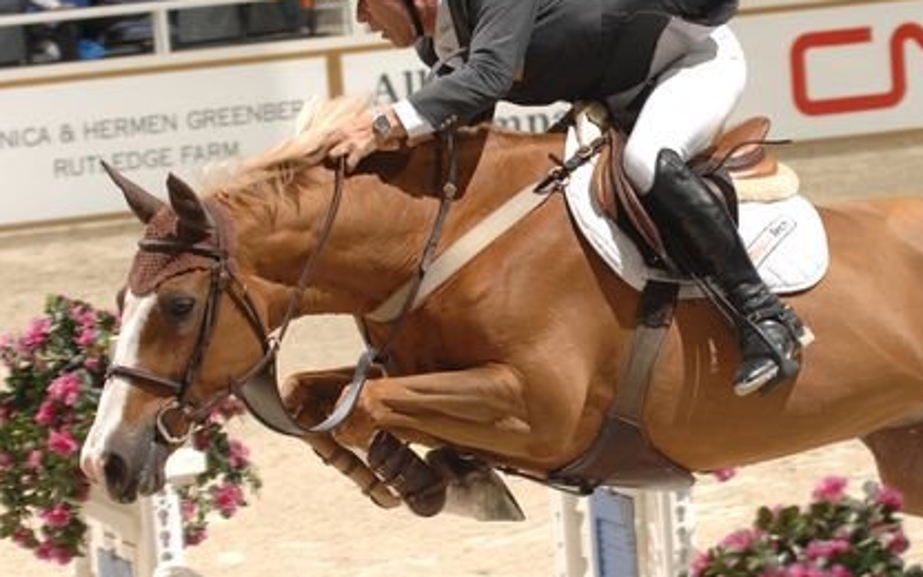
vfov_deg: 5.7
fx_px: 5786
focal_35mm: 230
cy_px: 336
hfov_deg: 9.1
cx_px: 690
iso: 320
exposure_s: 1/250
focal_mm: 98
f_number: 5
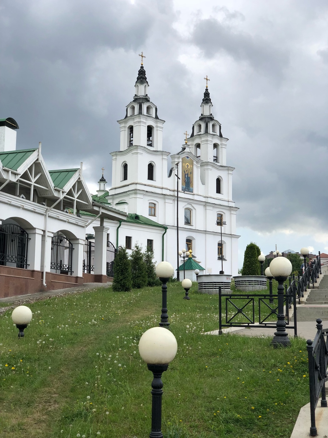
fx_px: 657
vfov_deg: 36.8
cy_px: 219
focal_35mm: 52
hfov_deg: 28.0
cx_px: 164
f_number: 2.4
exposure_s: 1/941
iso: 16
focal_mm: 6
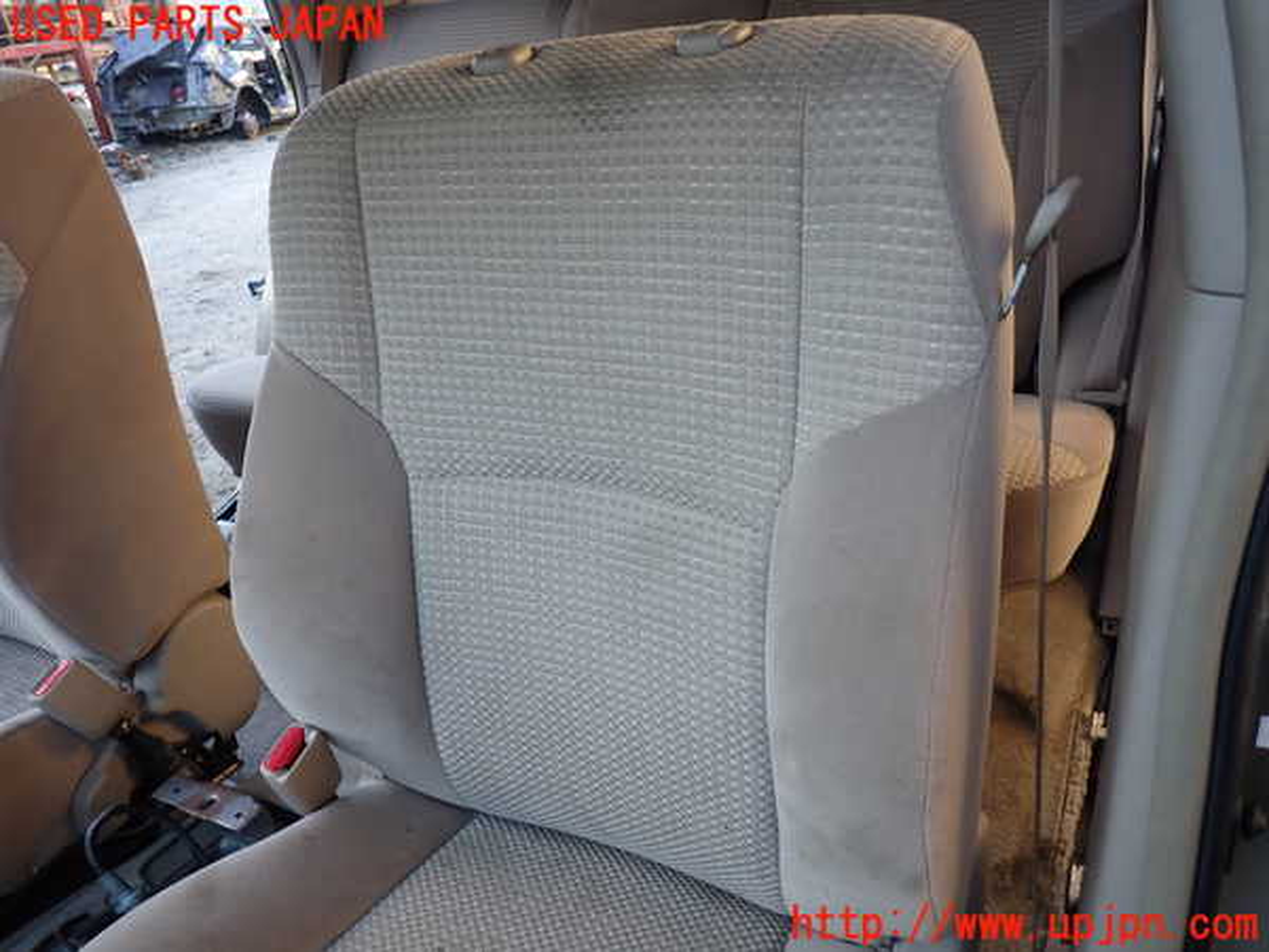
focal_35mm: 25
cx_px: 634
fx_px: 916
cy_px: 476
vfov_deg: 54.9
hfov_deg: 69.4
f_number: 2
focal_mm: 4.5
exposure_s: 1/100
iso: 100
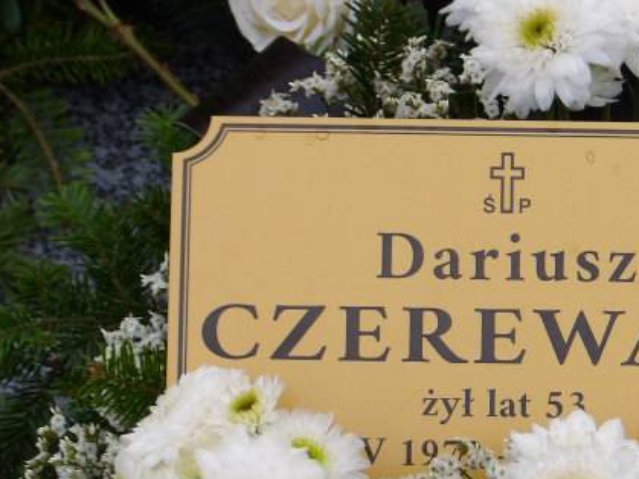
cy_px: 363
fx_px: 3045
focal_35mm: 165
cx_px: 474
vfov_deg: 9.0
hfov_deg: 11.9
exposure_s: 1/168
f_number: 6.6
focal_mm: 19.6
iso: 100
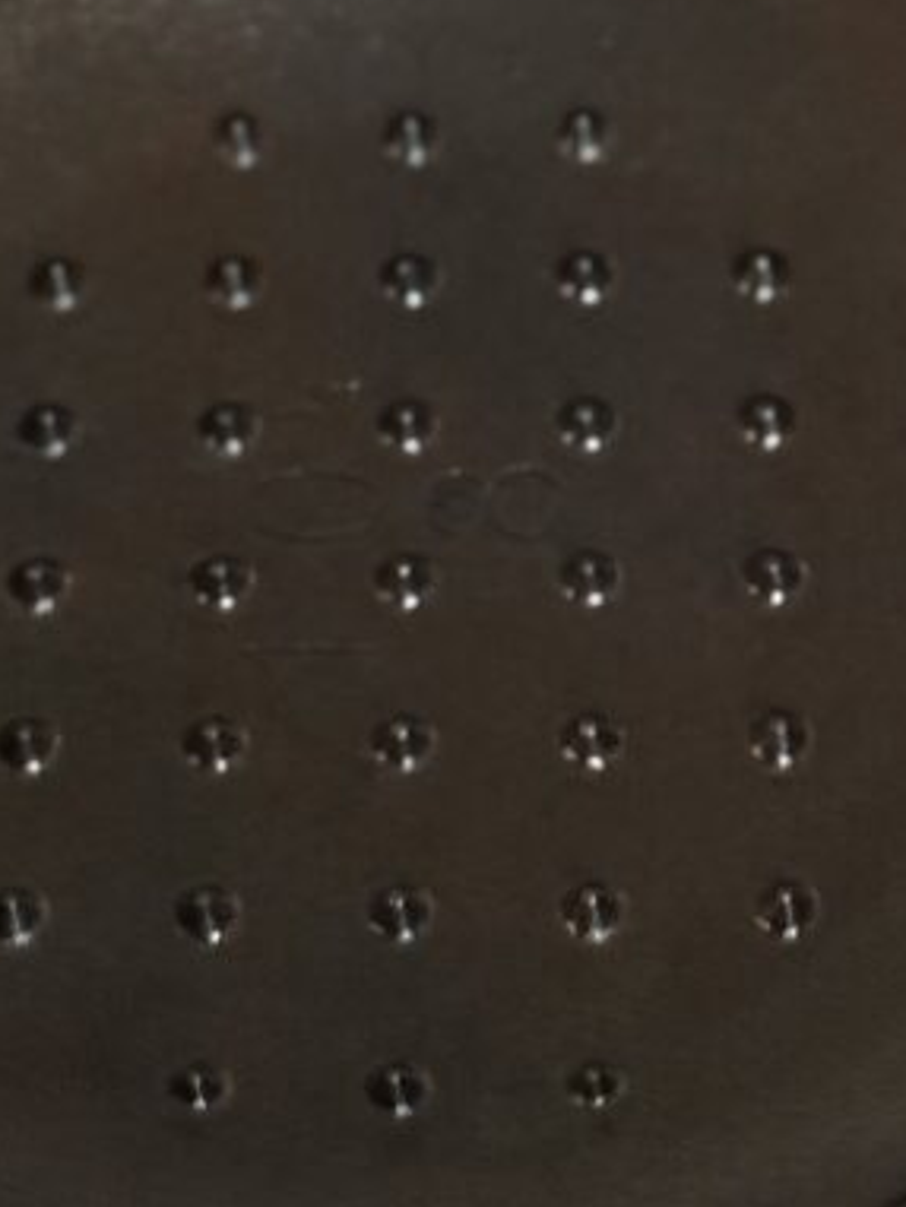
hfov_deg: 11.5
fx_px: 4499
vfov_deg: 15.2
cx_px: 440
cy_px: 253
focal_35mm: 129
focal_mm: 6.76
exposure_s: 1/20
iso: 640
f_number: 1.78
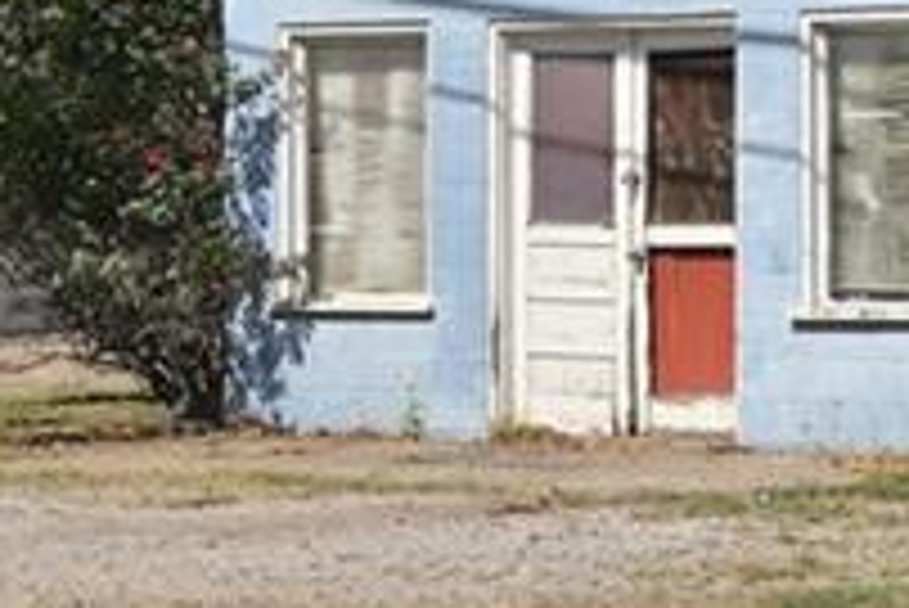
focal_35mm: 177
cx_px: 2002
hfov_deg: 10.4
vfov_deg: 7.7
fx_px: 4472
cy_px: 25
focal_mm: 35
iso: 125
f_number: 14
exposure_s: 1/125
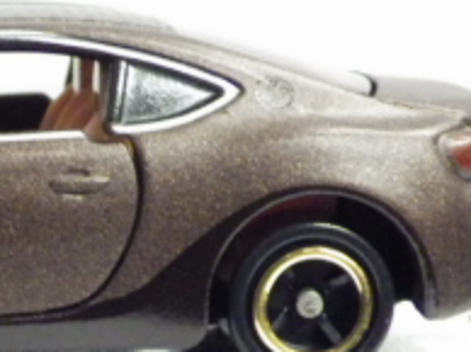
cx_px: -102
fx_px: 2650
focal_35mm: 195
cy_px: 481
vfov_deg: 7.5
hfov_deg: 10.0
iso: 1000
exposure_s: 1/25
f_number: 4
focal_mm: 10.7
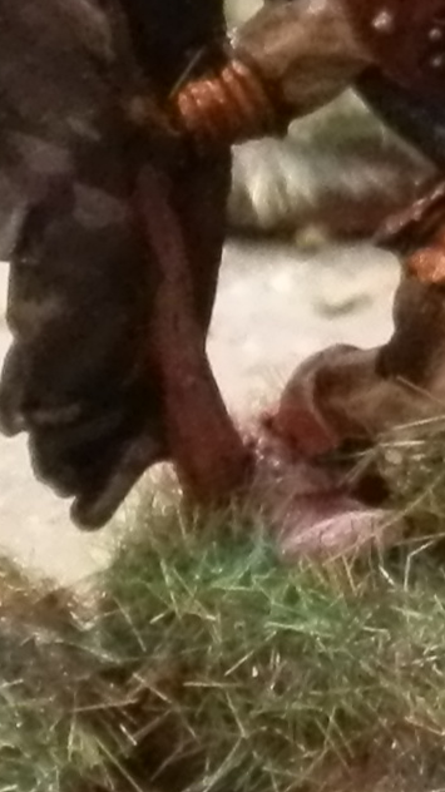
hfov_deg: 5.7
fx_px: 4347
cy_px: -86
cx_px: 1054
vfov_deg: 10.3
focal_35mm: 207
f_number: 3.1
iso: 400
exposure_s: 1/25
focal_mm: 5
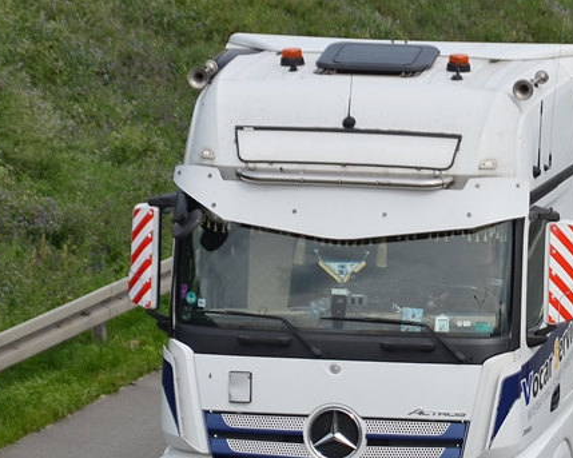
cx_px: 453
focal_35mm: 276
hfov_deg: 7.0
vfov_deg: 5.6
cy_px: 333
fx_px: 4677
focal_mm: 105
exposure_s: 1/800
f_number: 5.6
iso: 200
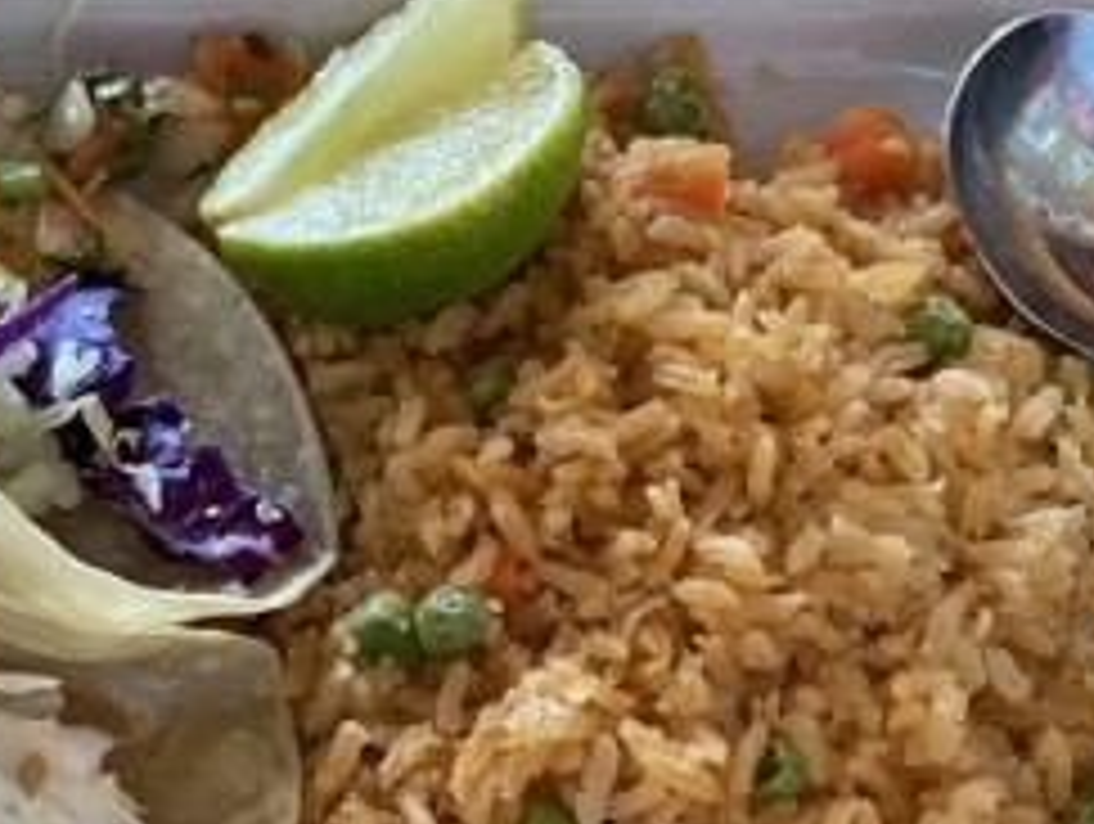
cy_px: 666
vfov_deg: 16.0
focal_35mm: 92
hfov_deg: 21.2
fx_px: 2912
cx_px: 437
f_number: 1.8
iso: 250
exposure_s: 1/60
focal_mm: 3.99
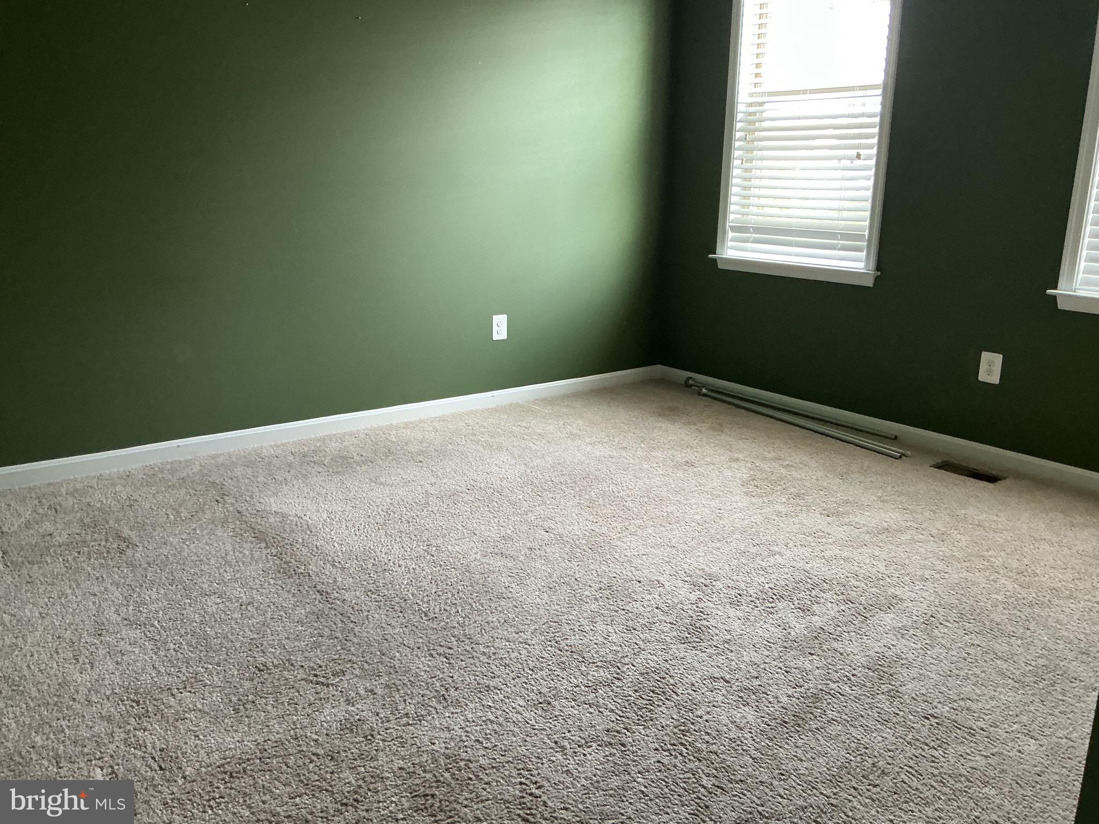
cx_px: 550
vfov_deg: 48.2
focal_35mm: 29
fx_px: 921
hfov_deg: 61.7
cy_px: 412
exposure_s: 1/60
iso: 125
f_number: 1.8
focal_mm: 3
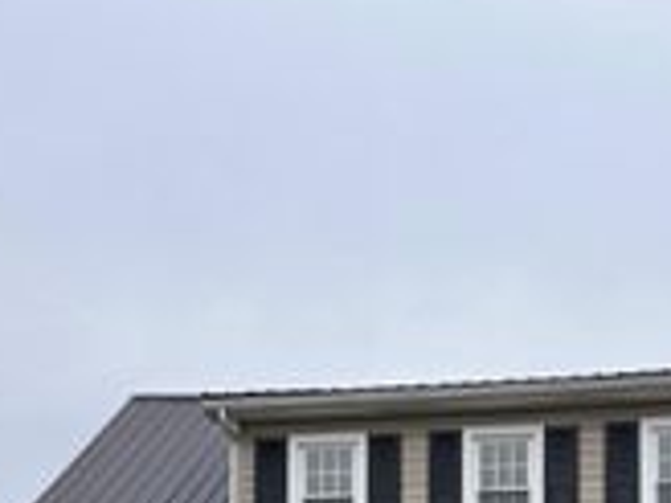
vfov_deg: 18.4
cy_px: 705
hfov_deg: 26.3
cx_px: 503
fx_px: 1415
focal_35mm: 73
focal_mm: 6.86
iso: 80
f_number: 1.78
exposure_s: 1/4184
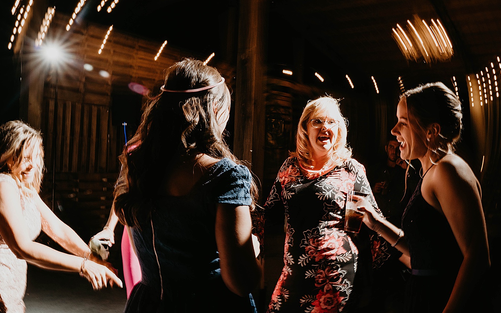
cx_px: 286
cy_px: 145
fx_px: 491
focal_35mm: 36
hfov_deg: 53.8
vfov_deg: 35.3
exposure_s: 1/20
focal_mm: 30
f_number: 11
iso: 800
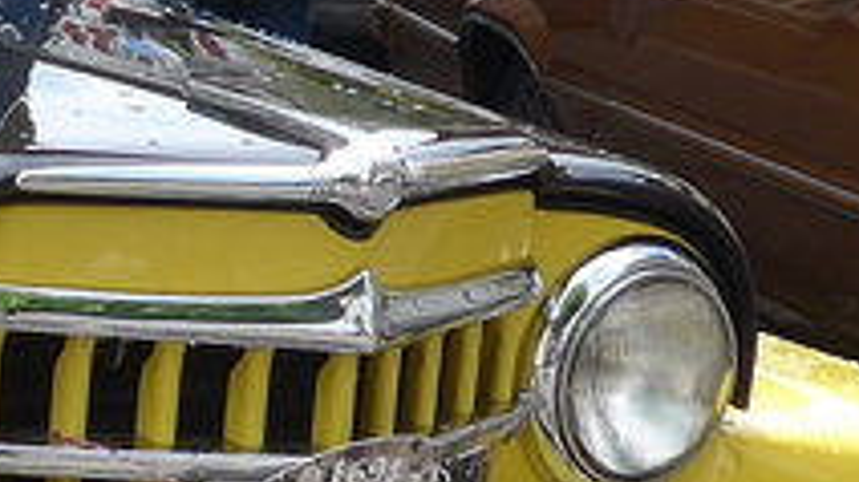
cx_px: -357
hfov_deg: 11.6
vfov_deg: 6.8
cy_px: 170
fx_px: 4075
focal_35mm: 179
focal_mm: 6
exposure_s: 1/800
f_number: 2.8
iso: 80
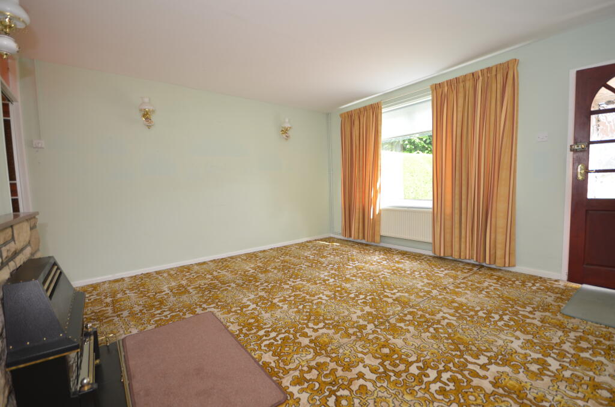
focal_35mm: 15
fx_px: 256
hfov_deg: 100.5
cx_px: 308
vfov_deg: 77.1
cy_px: 204
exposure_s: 1/60
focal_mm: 10
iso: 220
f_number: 4
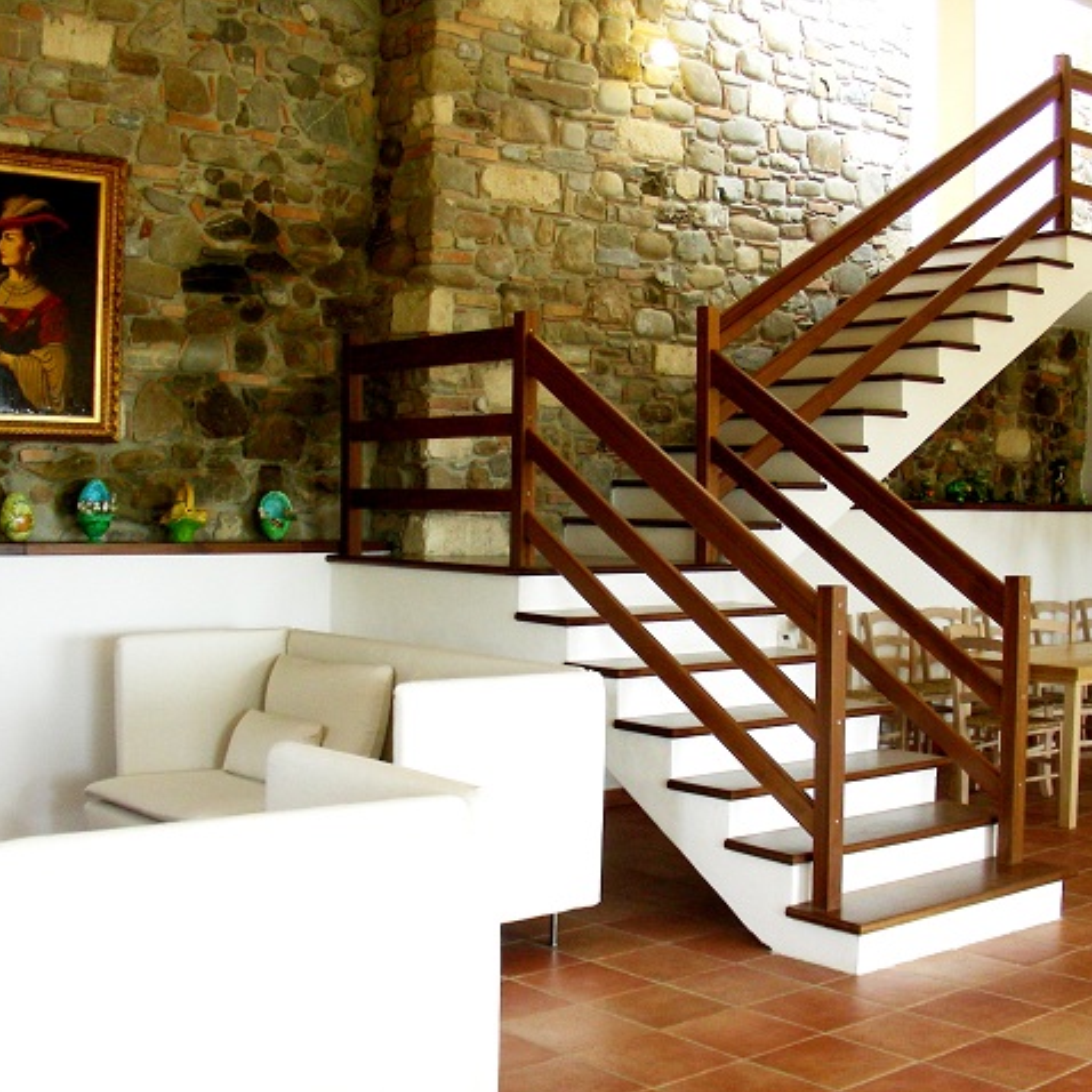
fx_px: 1606
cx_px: 640
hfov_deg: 37.4
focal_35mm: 45
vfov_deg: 37.6
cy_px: 546
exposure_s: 1/32.1
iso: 50
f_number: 3.5
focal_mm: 6.3
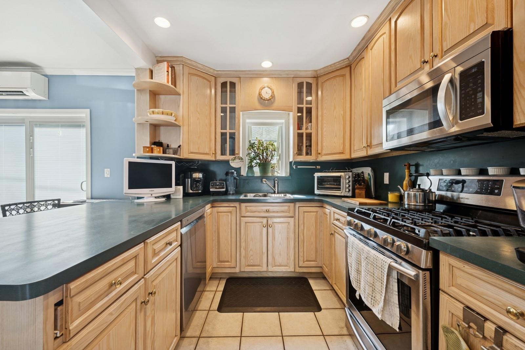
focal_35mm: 14
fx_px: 204
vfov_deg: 81.2
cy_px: 175
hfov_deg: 104.3
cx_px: 262
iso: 100
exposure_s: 1/3
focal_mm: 14
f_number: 11
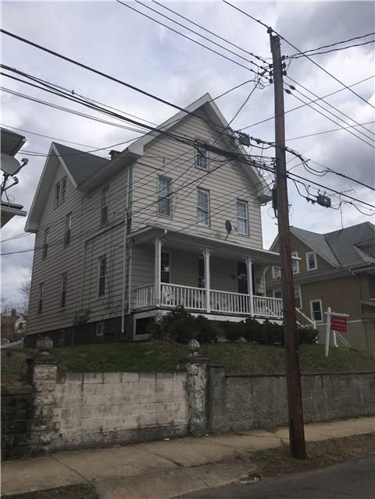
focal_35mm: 29
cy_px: 250
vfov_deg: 61.7
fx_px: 419
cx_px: 188
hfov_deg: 48.2
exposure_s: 1/3049
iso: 32
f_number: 2.2
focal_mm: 4.15
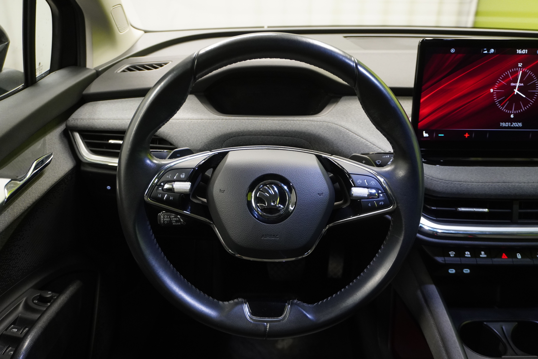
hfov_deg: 59.5
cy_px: 180
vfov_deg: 41.7
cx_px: 269
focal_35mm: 32
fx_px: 471
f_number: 4
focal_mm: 21
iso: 1600
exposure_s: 1/40
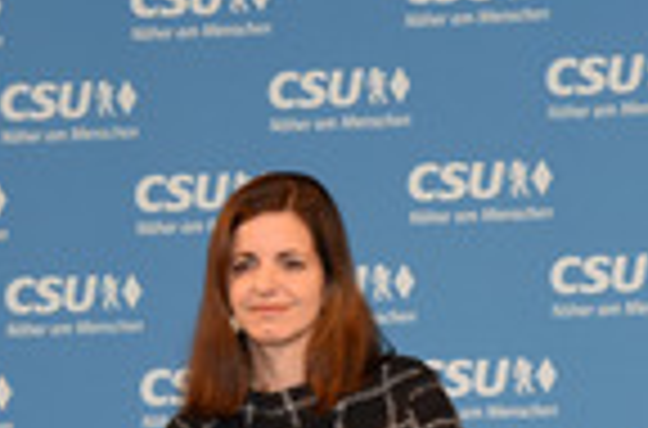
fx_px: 6764
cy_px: 635
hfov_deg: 5.5
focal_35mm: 377
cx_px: 236
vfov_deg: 3.6
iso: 1600
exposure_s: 1/60
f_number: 6.3
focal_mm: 120
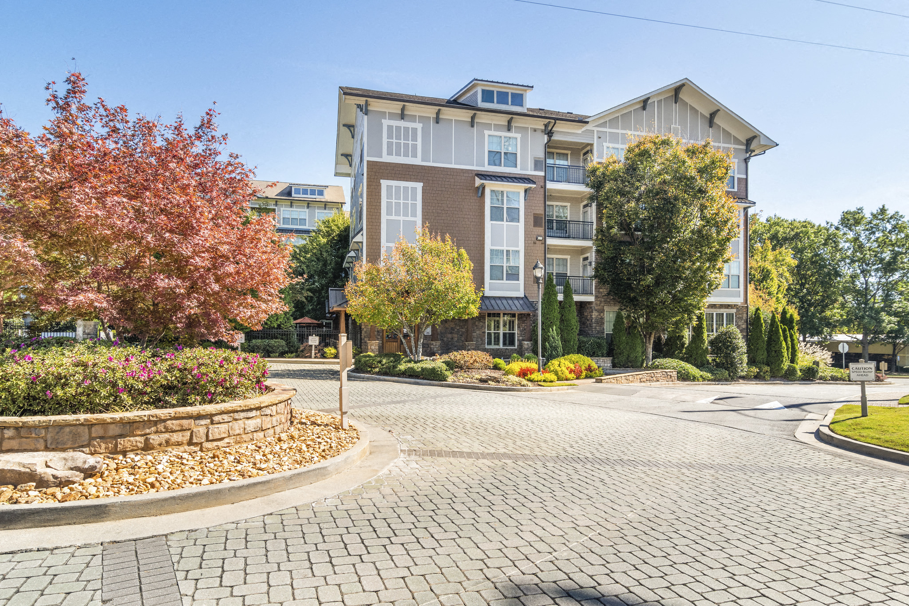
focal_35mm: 21
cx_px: 454
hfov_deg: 81.2
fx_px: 530
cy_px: 303
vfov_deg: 59.5
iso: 200
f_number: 8
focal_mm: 14
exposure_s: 1/400
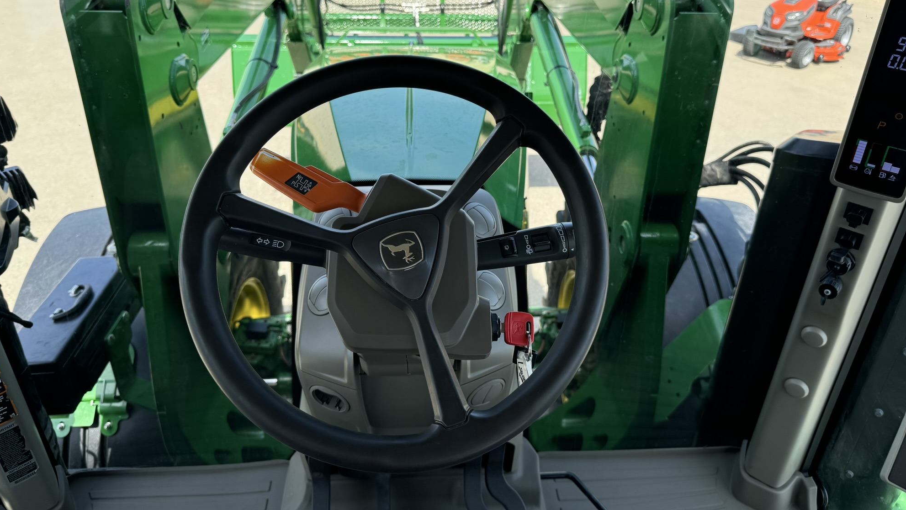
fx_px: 649
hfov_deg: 69.8
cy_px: 203
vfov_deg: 42.7
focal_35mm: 27
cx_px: 463
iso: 80
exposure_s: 1/853
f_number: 1.78
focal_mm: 6.76
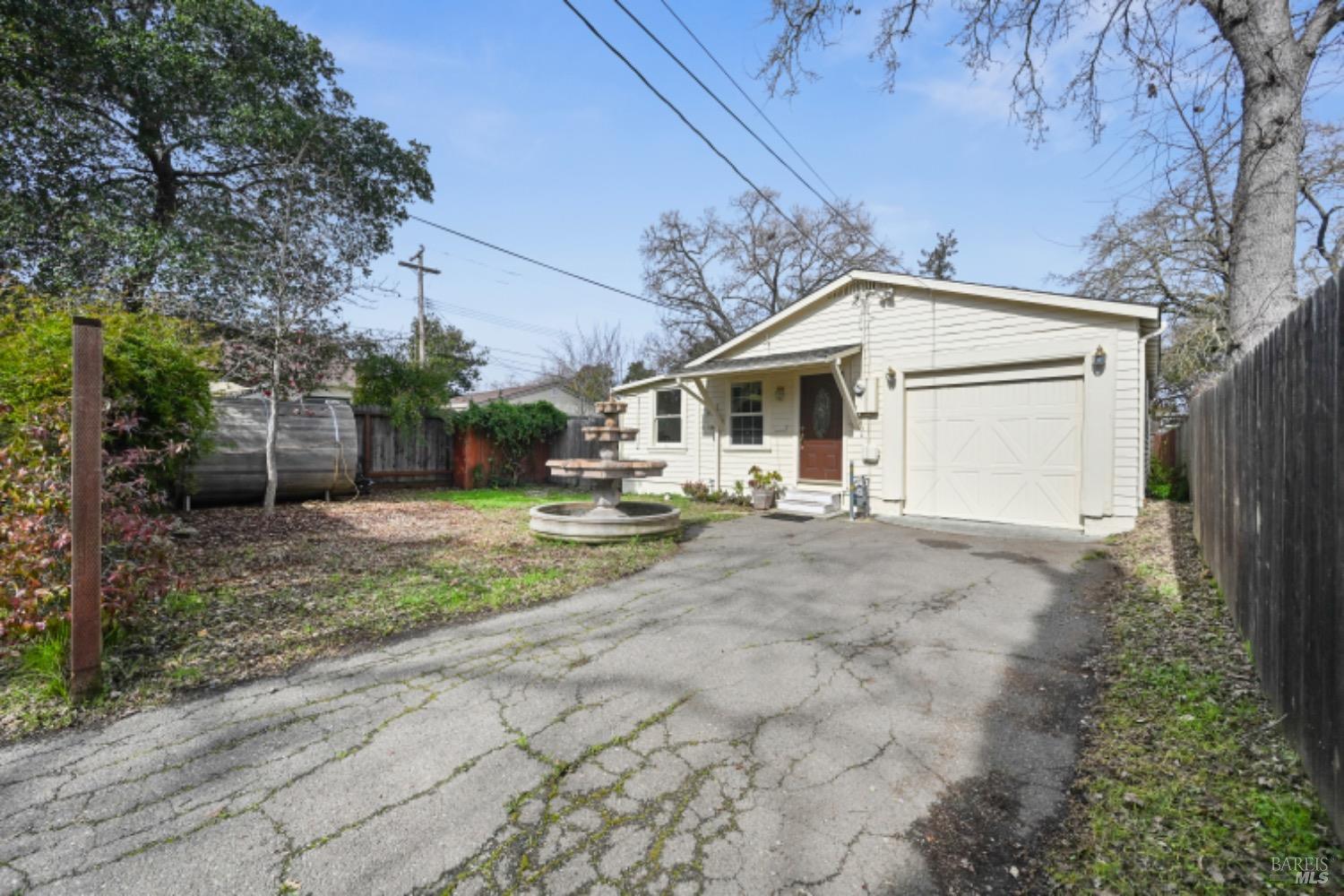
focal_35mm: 14
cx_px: 672
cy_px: 448
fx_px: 523
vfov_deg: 81.2
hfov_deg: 104.3
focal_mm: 14
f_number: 9
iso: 400
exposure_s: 1/800
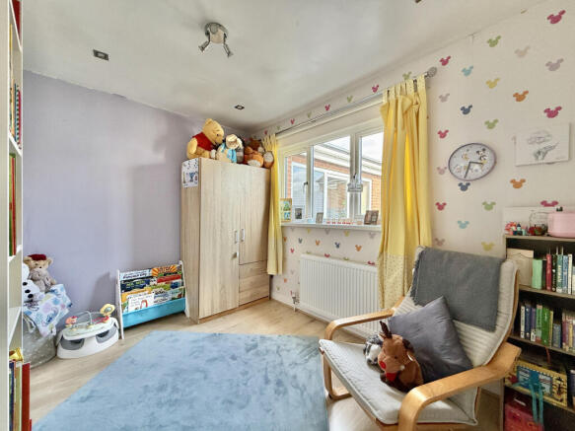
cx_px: 288
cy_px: 216
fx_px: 233
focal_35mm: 14
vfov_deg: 85.7
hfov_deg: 102.1
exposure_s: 1/99
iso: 80
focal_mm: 2.22
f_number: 2.2
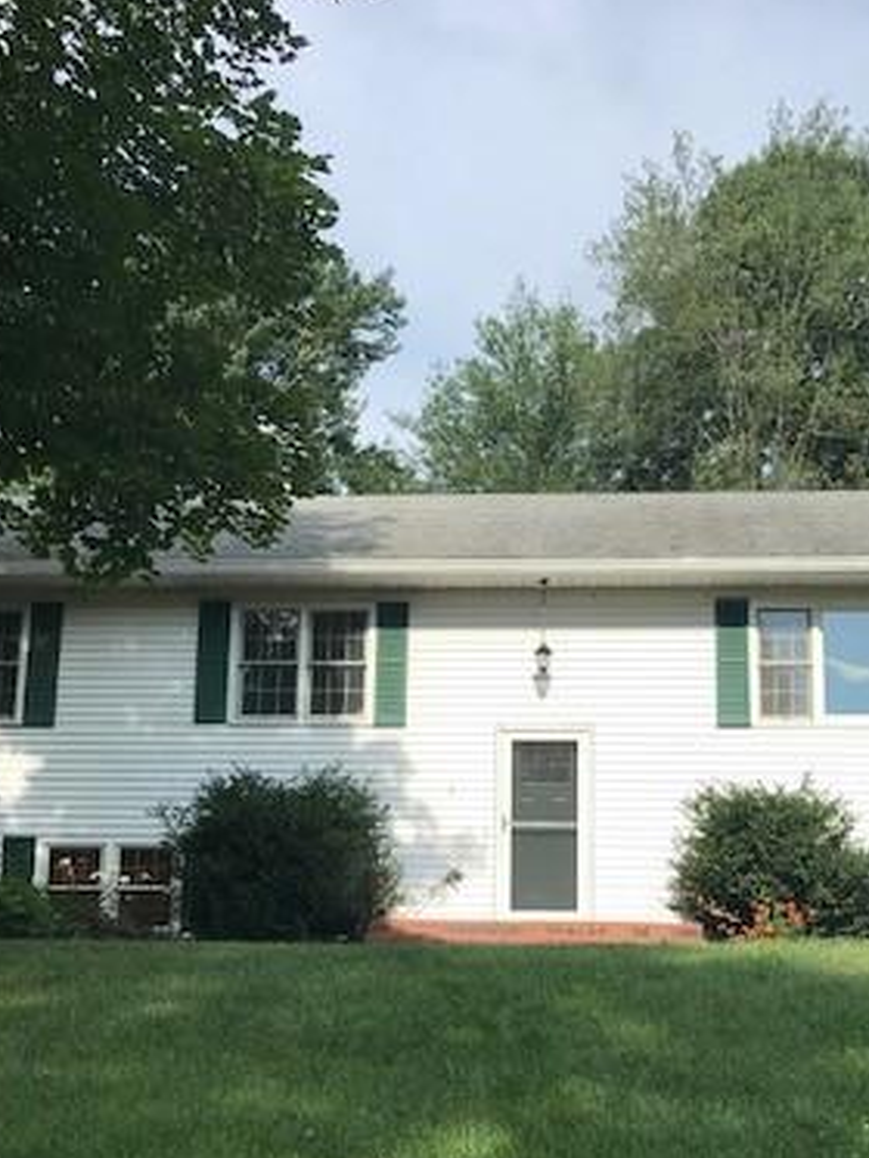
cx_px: 497
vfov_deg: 39.4
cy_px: 726
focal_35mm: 48
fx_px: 1606
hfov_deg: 30.2
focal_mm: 3.99
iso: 20
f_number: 1.8
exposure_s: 1/1773
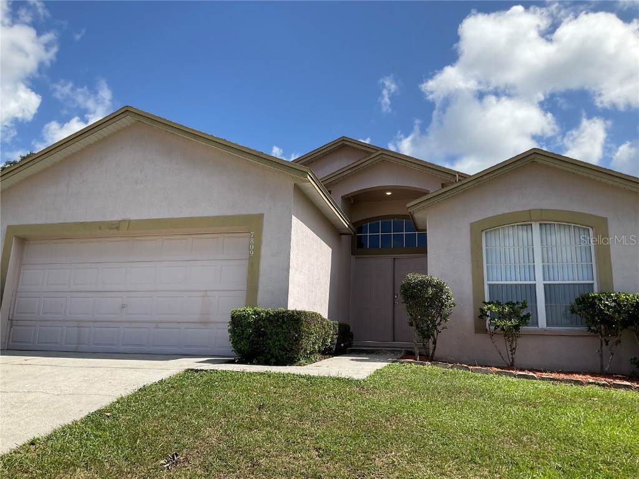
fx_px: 535
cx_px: 320
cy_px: 240
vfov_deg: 48.2
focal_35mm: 29
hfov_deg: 61.7
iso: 16
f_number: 1.8
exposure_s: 1/1984
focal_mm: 3
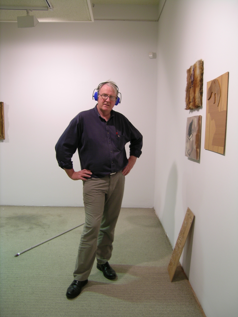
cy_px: 158
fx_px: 257
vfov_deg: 63.4
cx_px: 119
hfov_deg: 49.7
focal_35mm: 28
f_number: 2.8
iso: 50
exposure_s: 1/14.2
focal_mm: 5.8
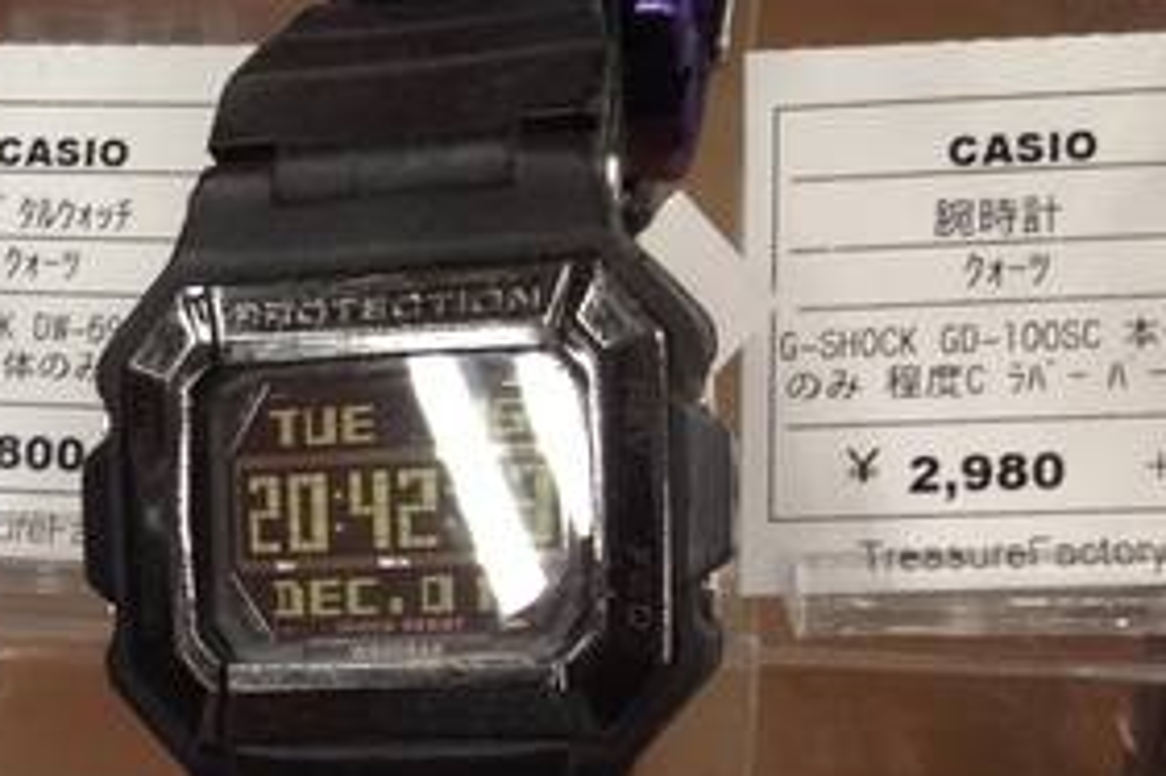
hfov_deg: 16.7
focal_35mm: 110
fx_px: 3561
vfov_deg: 12.3
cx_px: -651
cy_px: 703
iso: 64
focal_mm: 4.12
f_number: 2.4
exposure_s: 1/20
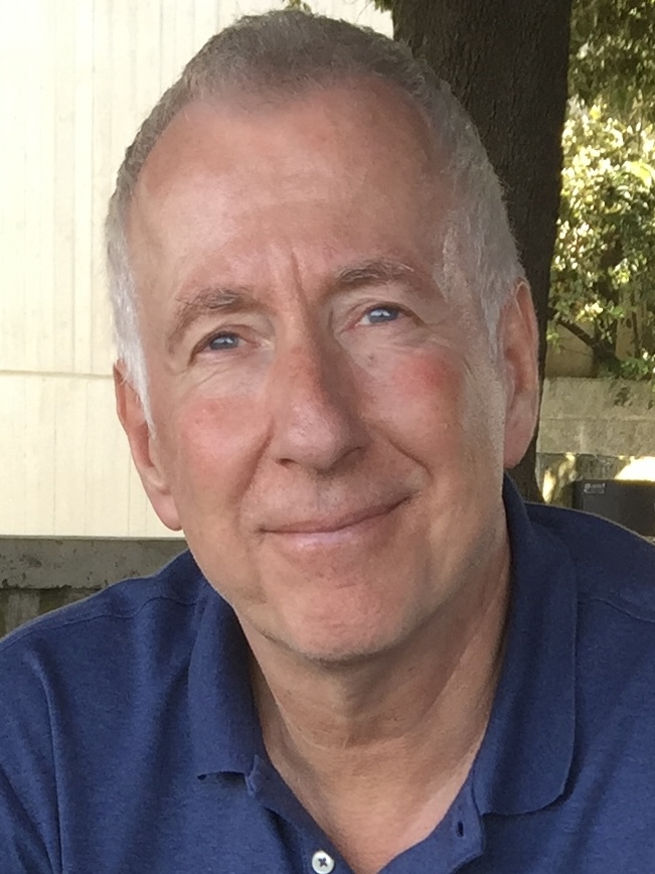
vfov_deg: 61.7
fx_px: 732
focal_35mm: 29
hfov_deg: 48.2
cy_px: 437
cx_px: 328
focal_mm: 4.15
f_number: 2.2
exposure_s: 1/103
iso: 32
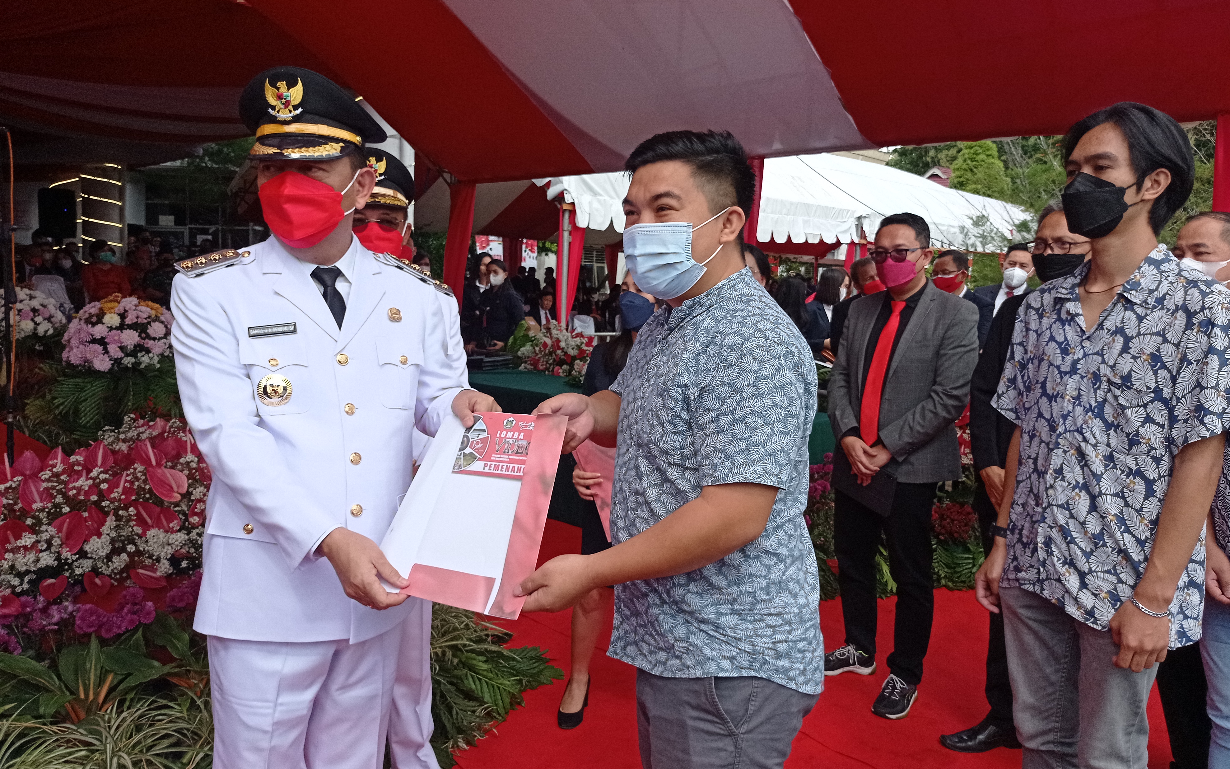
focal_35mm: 30
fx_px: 1006
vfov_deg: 41.8
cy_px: 373
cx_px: 620
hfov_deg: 62.9
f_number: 1.79
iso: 101
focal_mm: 4.7
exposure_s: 1/2457
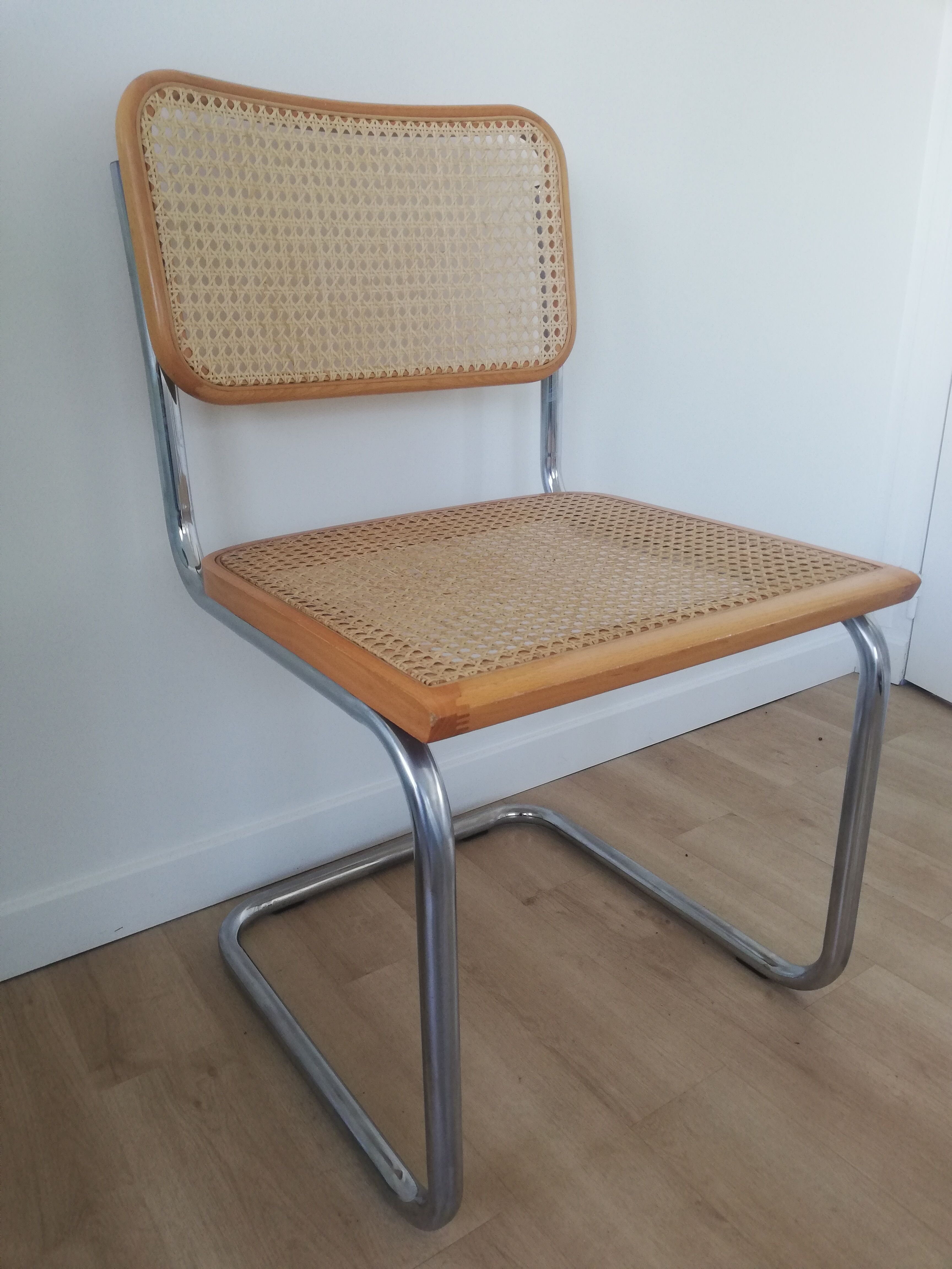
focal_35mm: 26
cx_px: 476
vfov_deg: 67.3
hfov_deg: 53.1
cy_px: 634
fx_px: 953
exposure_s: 1/50
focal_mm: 3.81
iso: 125
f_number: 2.2
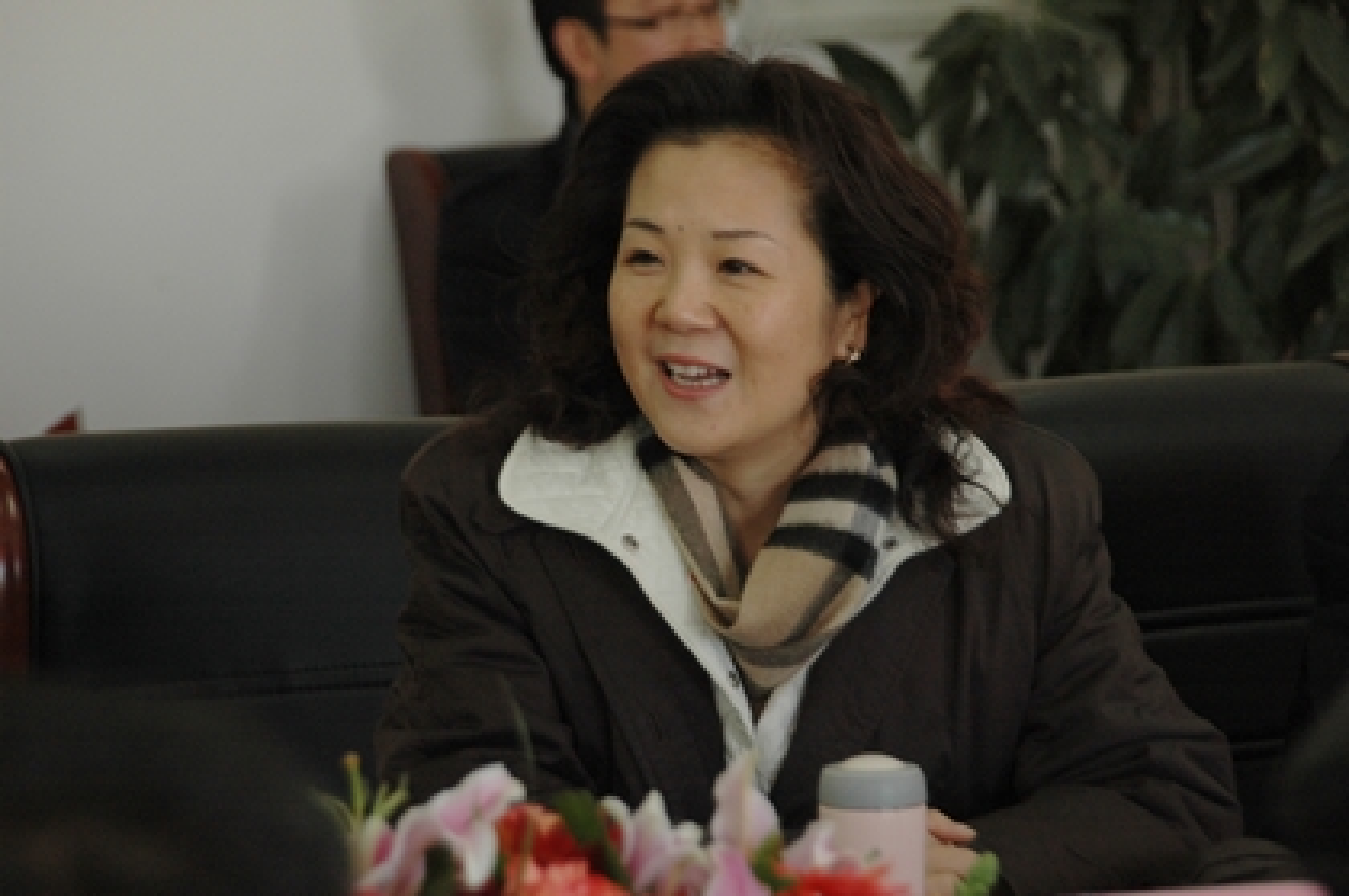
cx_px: 674
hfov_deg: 11.0
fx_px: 7018
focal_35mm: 188
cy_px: 448
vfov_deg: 7.3
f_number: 5.6
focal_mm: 125
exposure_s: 1/50
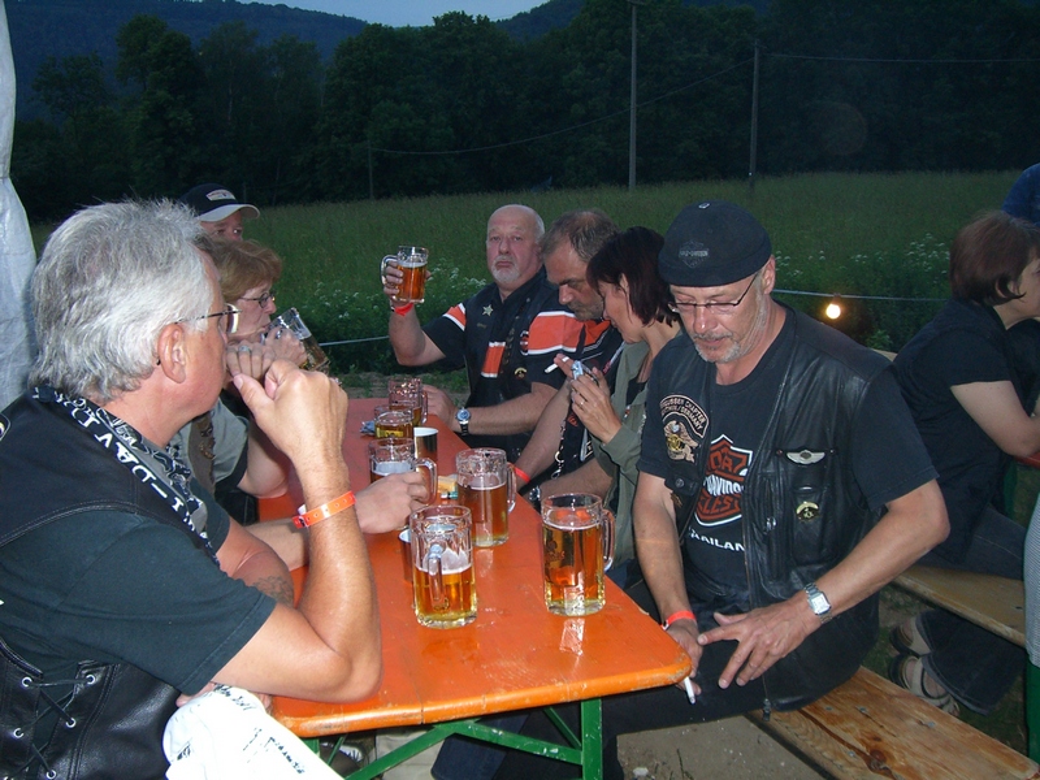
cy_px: 390
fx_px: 1142
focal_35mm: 38
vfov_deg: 37.7
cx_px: 520
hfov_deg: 49.0
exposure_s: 1/60
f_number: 2.7
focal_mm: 6.2
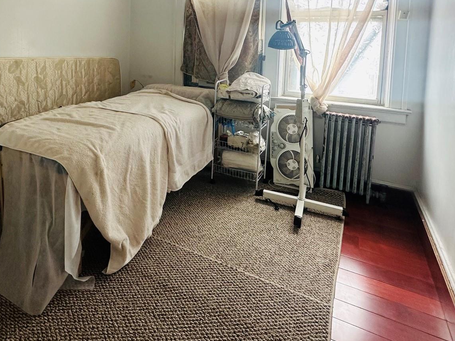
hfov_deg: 68.1
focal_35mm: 25
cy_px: 72
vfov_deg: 51.7
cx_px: 166
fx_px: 329
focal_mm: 2.22
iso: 200
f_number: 2.2
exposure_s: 1/60
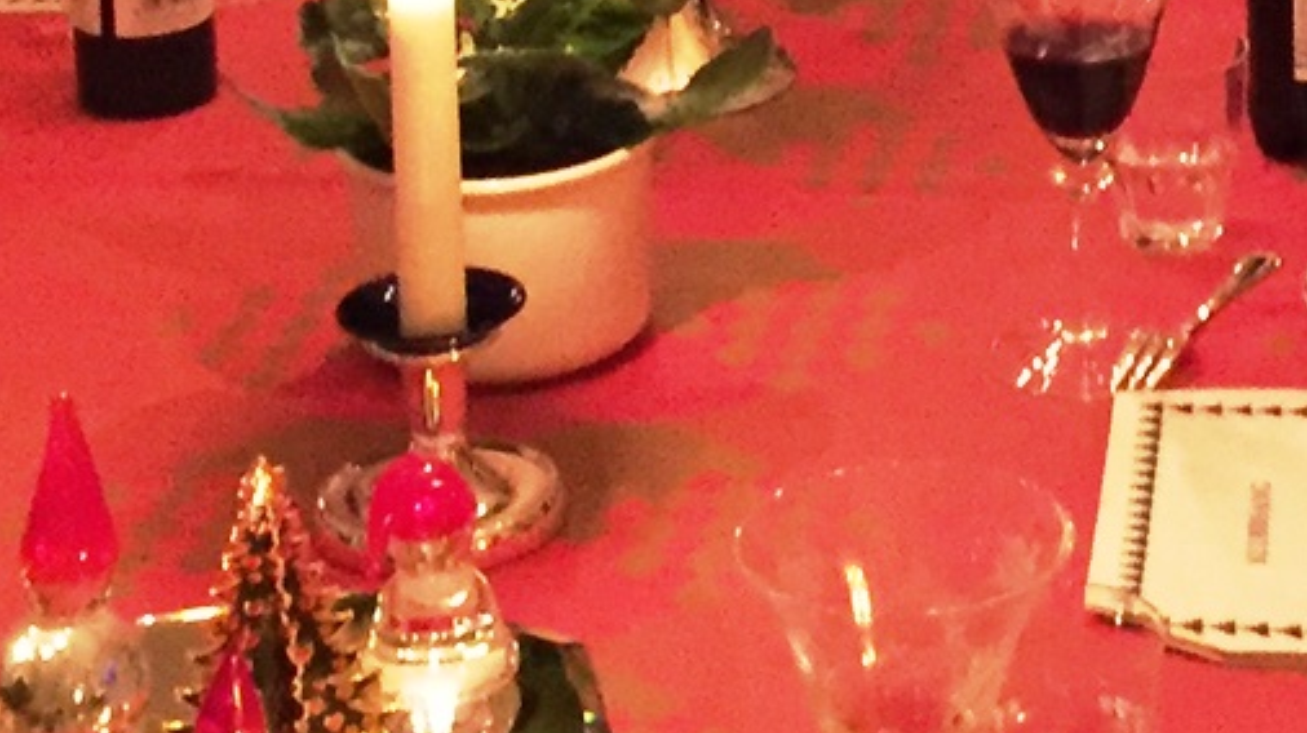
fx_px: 4434
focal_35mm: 128
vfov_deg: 9.2
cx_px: 1400
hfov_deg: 16.3
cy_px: -447
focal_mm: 4.15
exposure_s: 1/17
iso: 640
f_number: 2.2
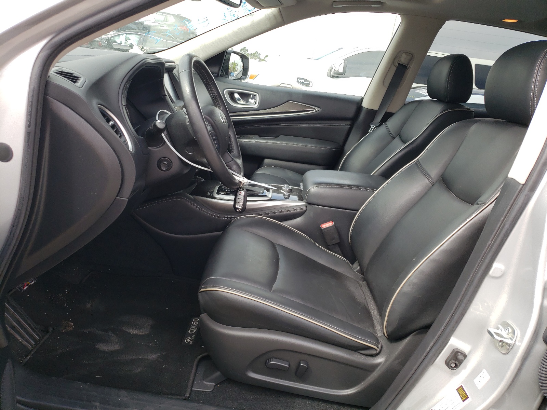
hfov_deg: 67.3
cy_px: 205
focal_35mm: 26
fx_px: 411
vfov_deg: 53.1
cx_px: 274
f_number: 1.5
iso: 50
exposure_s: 1/625
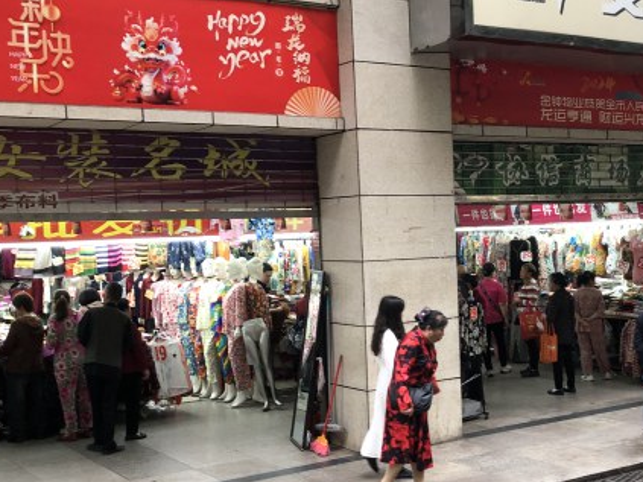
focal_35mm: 53
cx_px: 445
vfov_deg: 27.4
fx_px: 984
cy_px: 309
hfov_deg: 35.7
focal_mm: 4
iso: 32
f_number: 1.8
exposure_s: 1/33
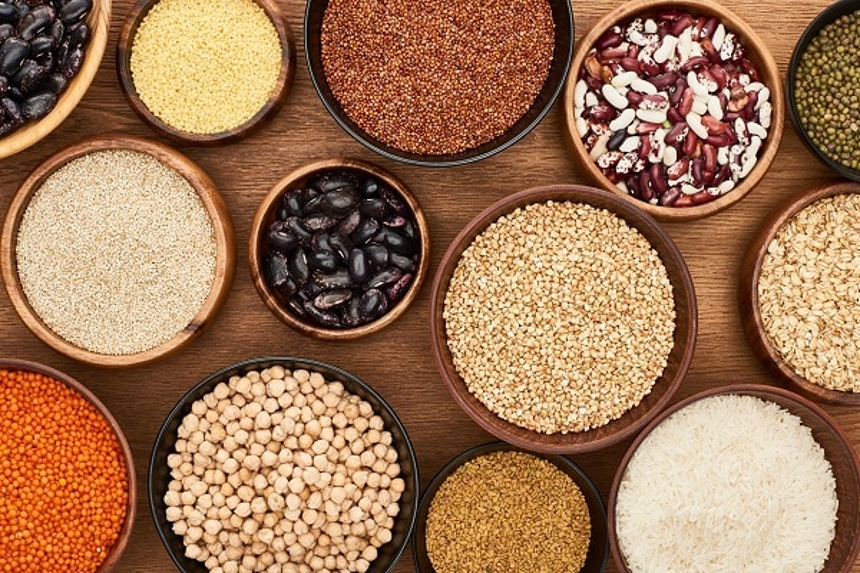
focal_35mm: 50
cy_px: 286
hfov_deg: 39.6
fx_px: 1194
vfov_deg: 27.0
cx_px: 430
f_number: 9
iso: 250
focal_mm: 50
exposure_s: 1/160
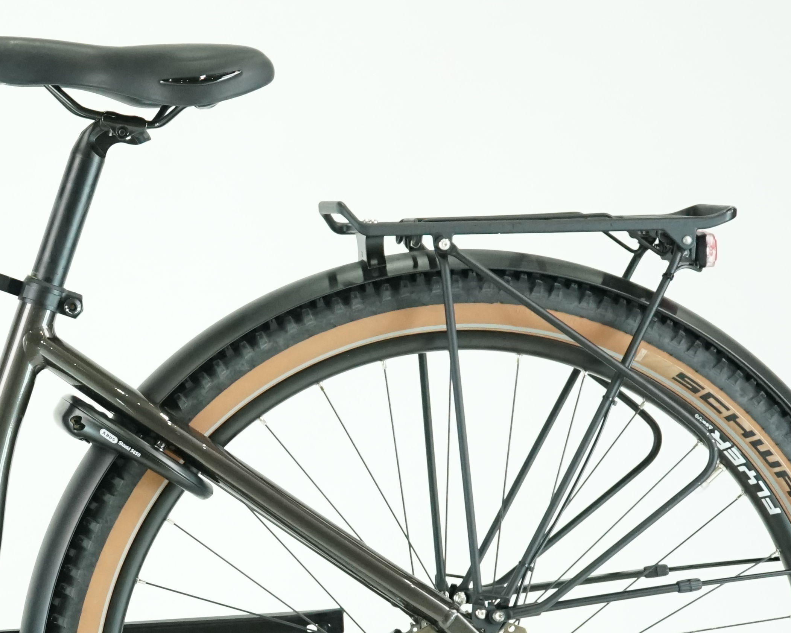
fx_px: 3512
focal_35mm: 150
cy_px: 422
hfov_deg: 12.5
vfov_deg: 10.3
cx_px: -211
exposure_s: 1/200
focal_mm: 56
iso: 2500
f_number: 5
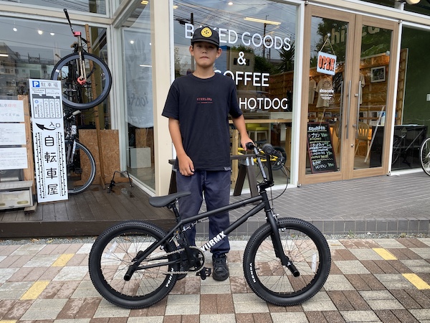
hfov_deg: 67.3
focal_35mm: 26
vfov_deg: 53.1
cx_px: 215
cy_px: 162
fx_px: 323
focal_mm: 4.25
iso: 32
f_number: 1.8
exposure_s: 1/211
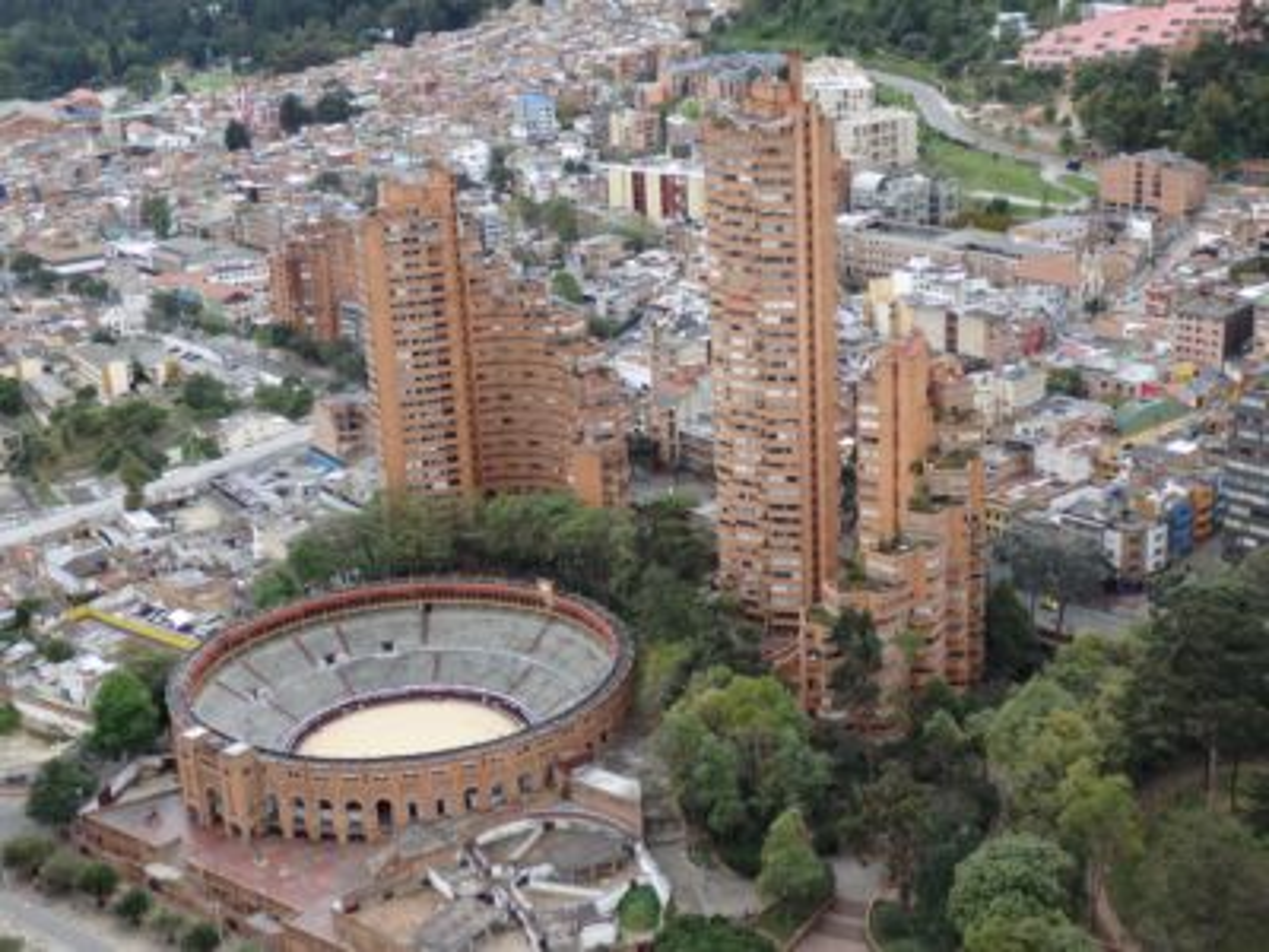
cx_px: 634
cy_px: 476
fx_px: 1796
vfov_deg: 29.7
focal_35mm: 49
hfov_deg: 38.9
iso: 100
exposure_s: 1/200
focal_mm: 8.9
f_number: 4
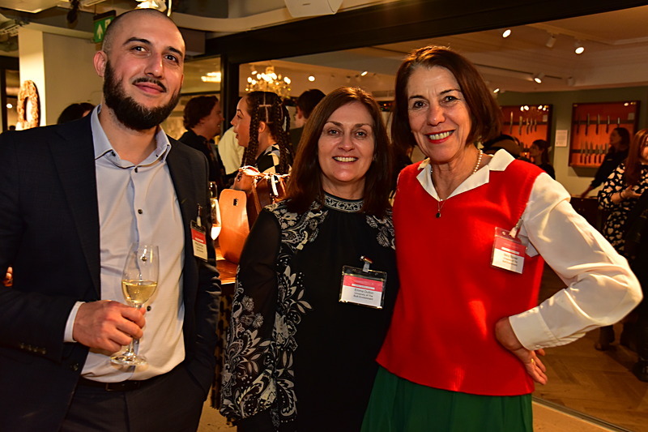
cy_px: 216
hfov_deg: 50.7
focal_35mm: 38
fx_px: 684
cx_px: 324
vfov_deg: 35.0
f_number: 5.6
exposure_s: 1/50
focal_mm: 38
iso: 1600
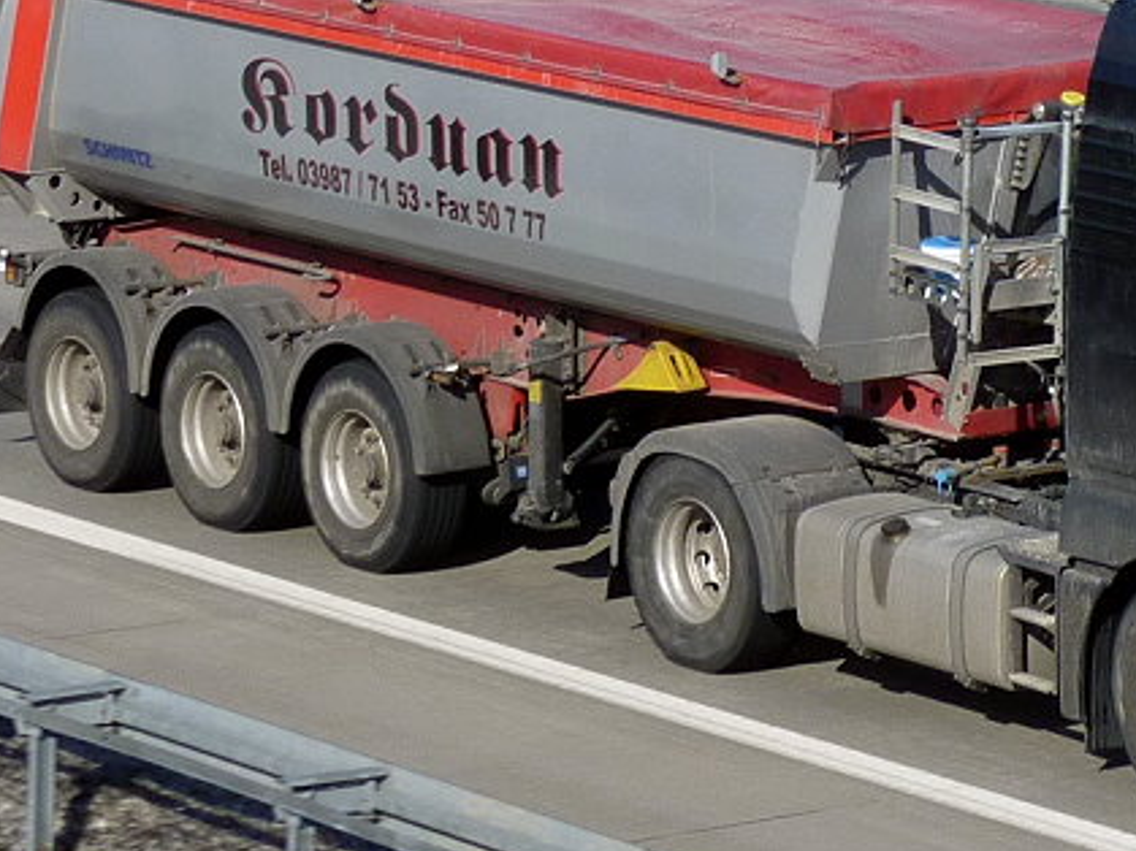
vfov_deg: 11.7
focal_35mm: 126
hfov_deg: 15.5
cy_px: 51
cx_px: 933
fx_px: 4134
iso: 80
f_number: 4.8
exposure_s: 1/500
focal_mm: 11.8
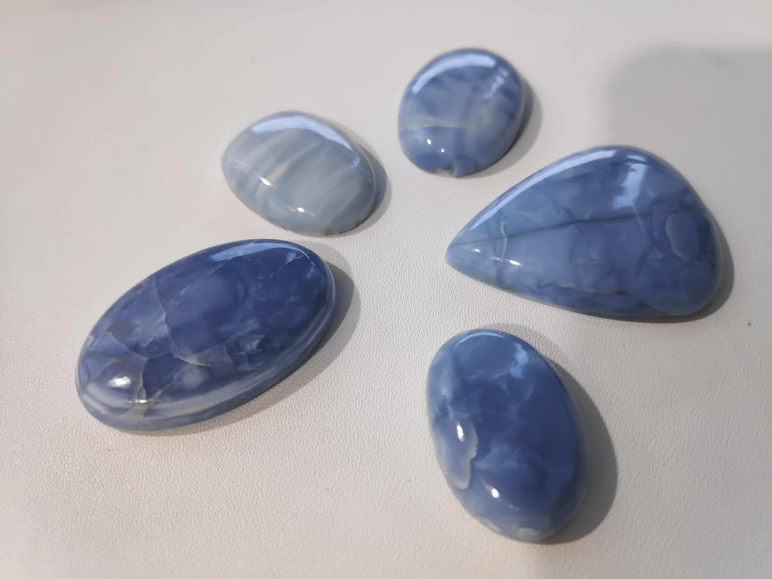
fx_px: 446
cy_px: 290
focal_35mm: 20
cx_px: 386
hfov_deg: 81.7
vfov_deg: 66.0
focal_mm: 3.94
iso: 586
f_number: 1.9
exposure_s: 1/50
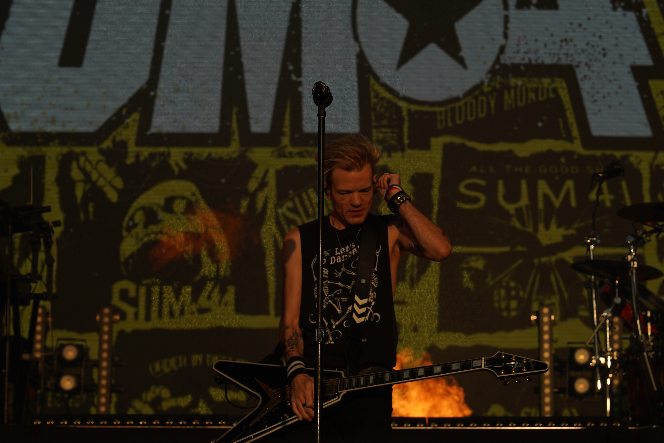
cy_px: 222
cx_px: 332
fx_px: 1937
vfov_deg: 13.0
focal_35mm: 105
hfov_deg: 19.5
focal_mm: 105
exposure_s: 1/800
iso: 100
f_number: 8
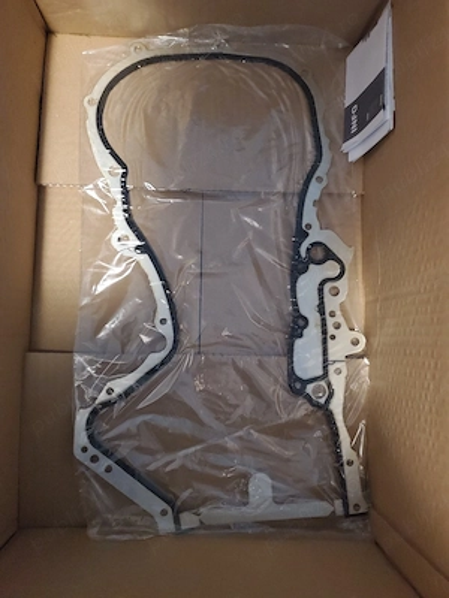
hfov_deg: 53.1
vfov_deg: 67.3
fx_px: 450
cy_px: 299
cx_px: 224
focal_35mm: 26
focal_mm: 4.3
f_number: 1.5
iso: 640
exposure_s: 1/12
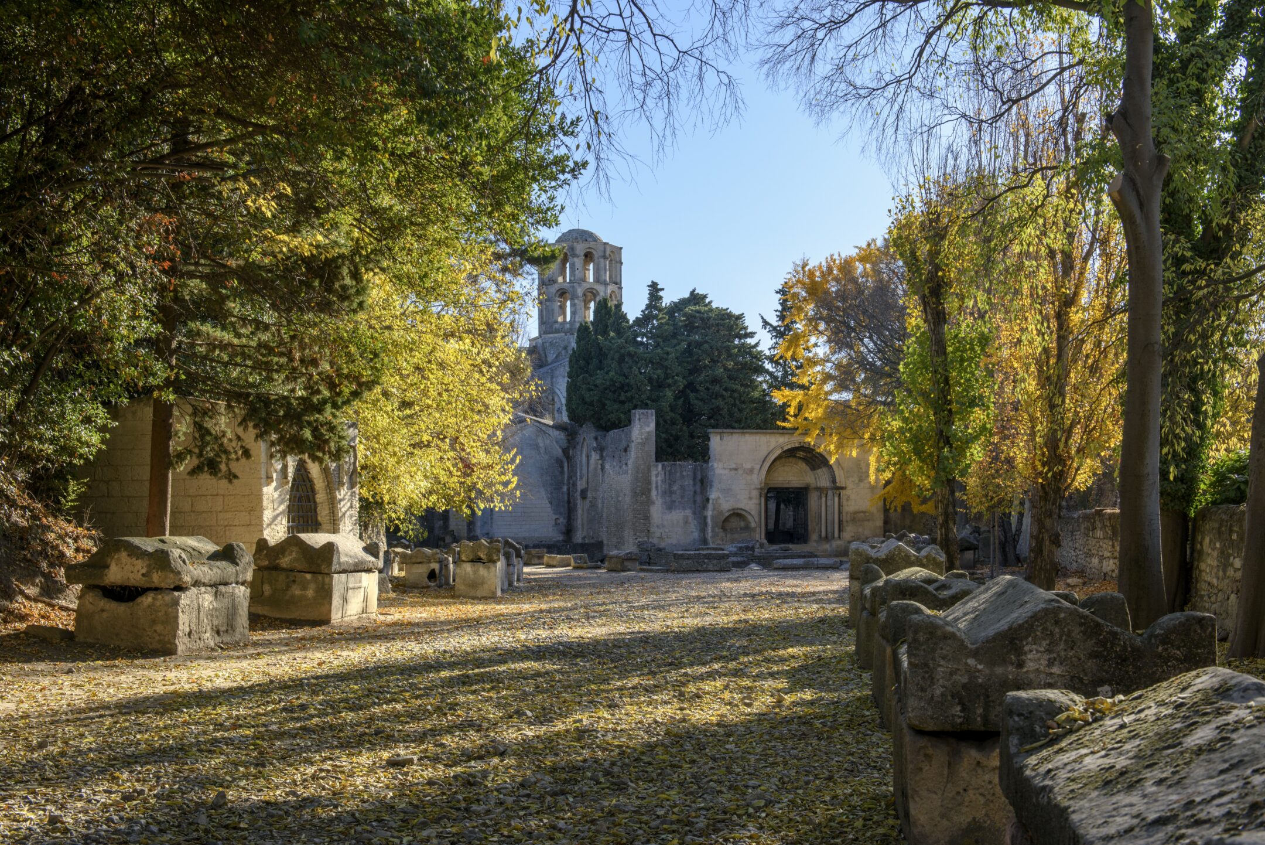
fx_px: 1476
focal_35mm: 42
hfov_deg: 46.4
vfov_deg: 31.9
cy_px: 422
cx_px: 632
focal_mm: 42
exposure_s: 1/100
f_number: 11
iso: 160
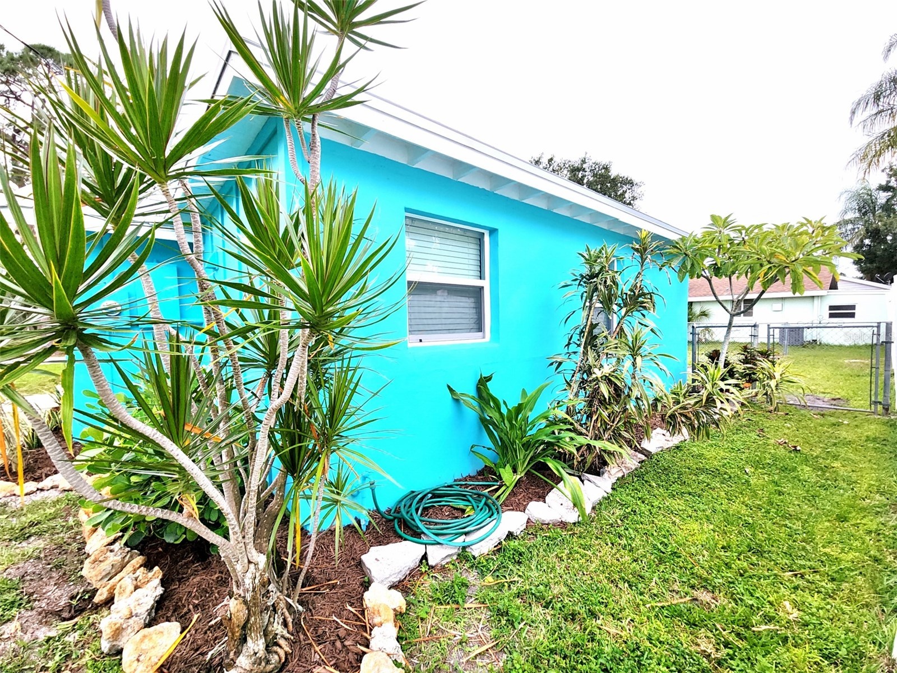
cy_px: 336
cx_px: 448
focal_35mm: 13
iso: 320
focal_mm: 2.2
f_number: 2.2
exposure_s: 1/30
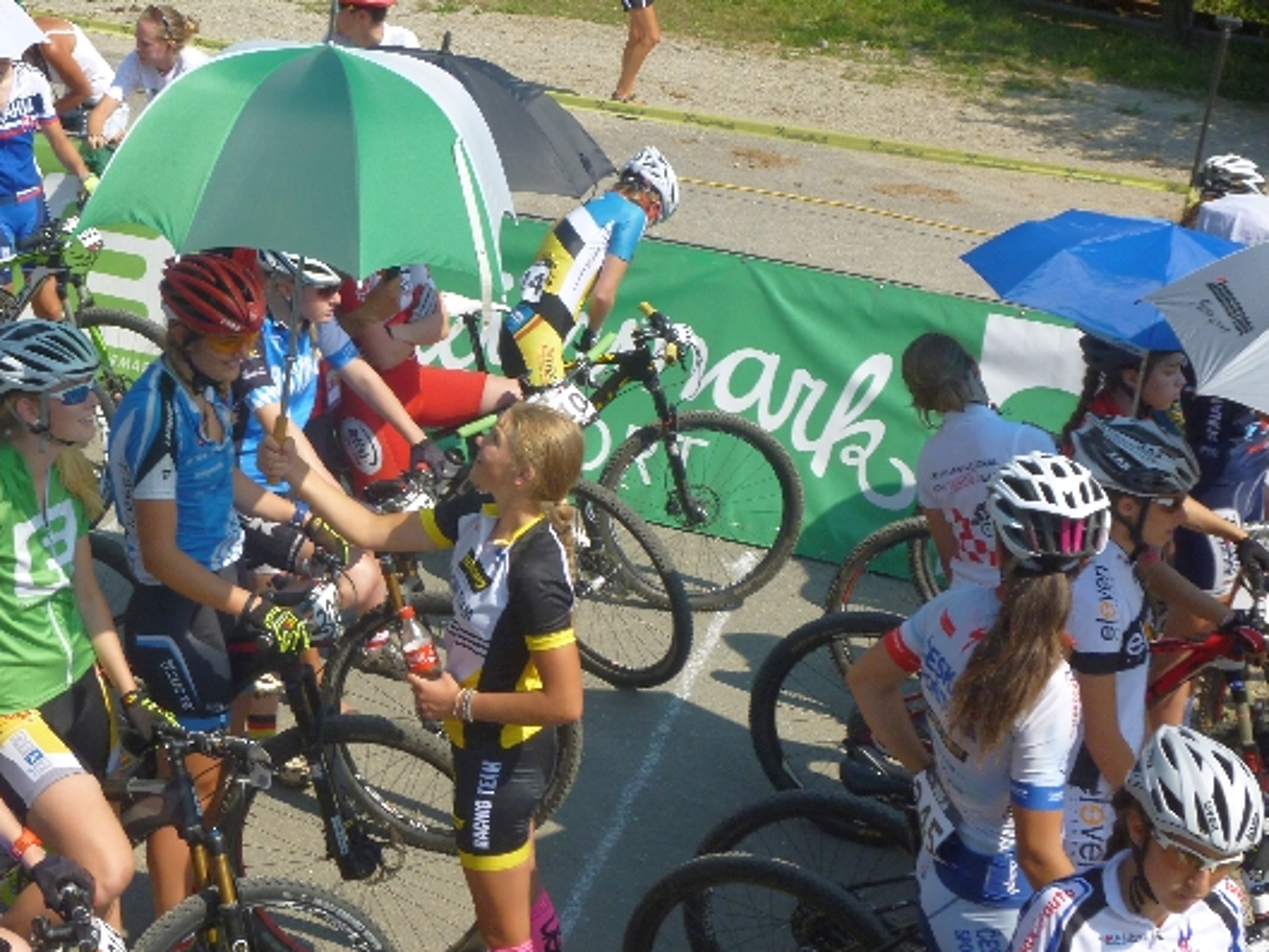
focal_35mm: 62
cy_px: 408
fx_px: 2273
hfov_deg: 30.8
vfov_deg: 23.6
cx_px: 377
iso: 100
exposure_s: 1/640
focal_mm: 7.4
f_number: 3.8
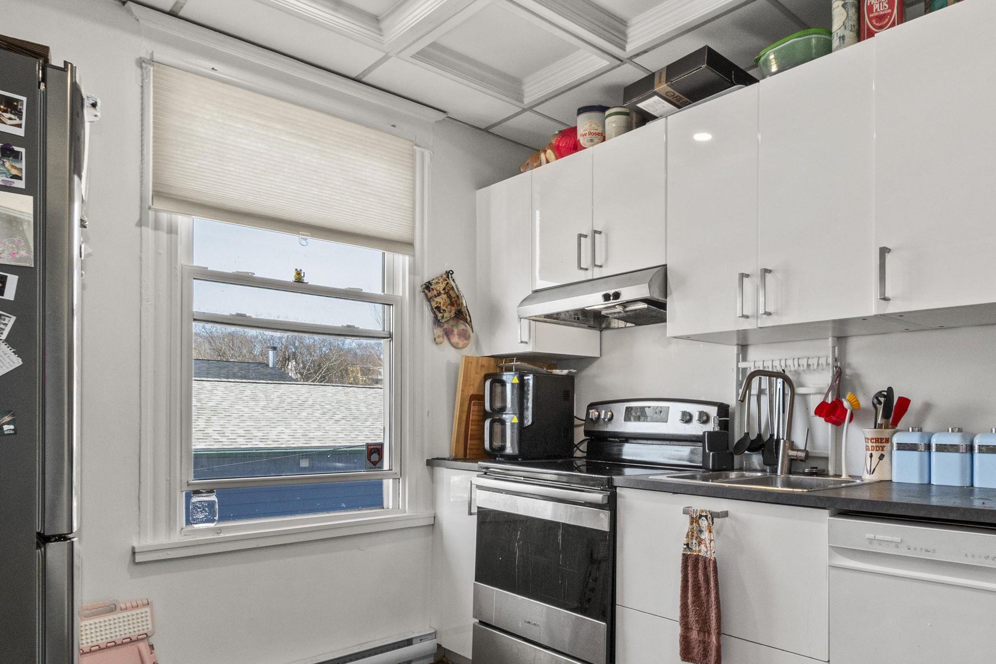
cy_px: 433
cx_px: 649
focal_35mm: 24
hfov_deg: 71.9
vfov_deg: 52.3
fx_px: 664
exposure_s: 1/10
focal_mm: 10
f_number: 10
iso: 400
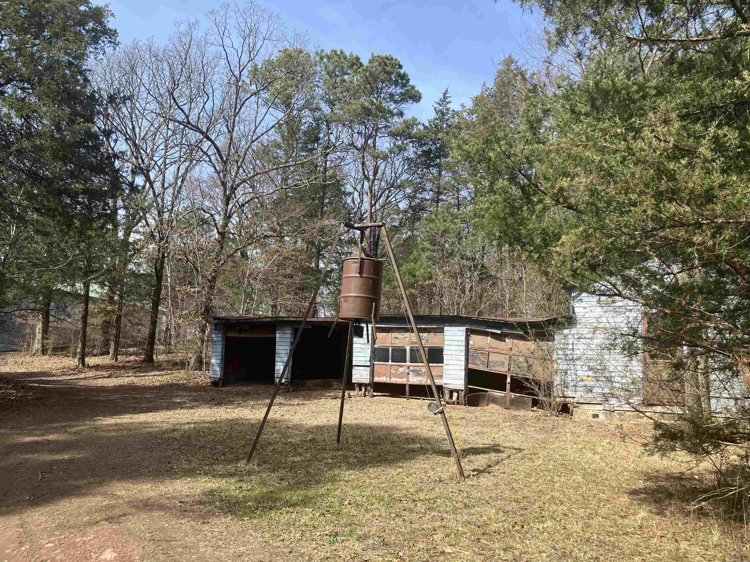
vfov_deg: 49.7
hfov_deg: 63.4
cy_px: 281
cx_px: 375
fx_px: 607
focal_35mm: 28
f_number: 1.8
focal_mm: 3.99
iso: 32
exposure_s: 1/842
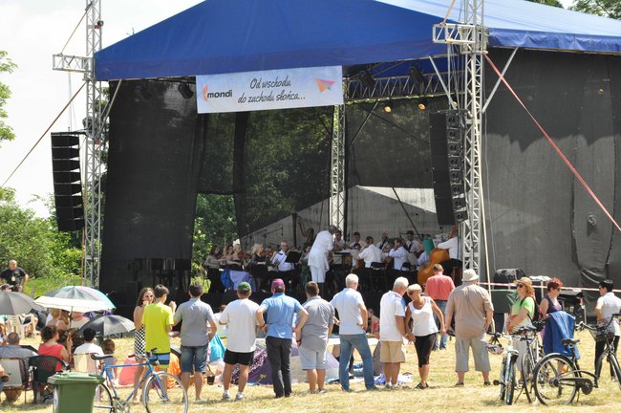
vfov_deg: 9.3
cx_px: 310
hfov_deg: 14.0
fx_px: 2533
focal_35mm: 147
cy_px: 206
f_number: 13
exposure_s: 1/400
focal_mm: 98
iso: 640
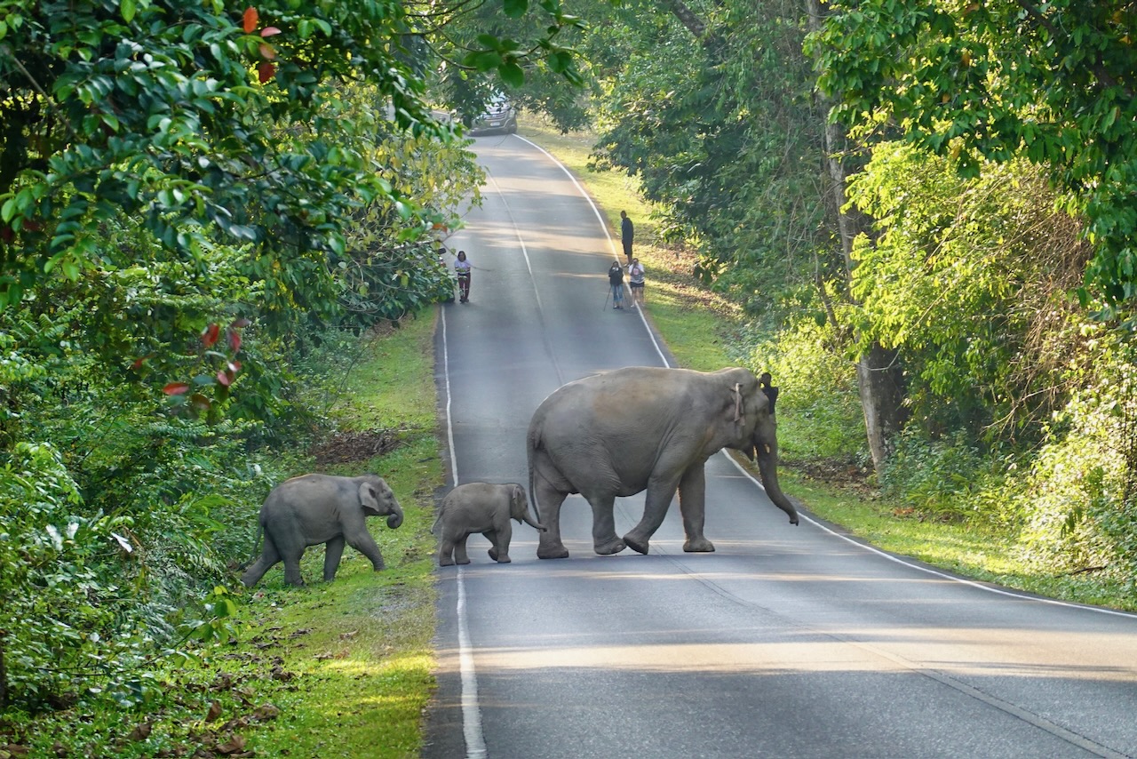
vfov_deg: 6.9
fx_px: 6318
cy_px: 380
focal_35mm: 200
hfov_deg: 10.3
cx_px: 568
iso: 500
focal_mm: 72
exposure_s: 1/200
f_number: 4.5
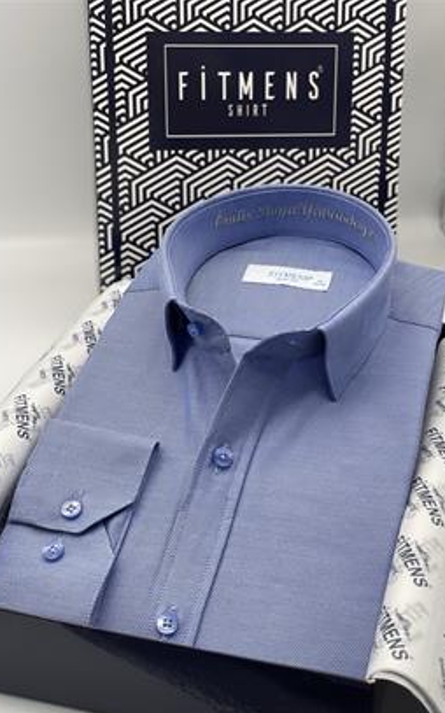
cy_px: 360
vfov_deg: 36.3
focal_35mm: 56
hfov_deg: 23.1
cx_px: 252
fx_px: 1088
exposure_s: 1/100
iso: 32
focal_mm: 6
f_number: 2
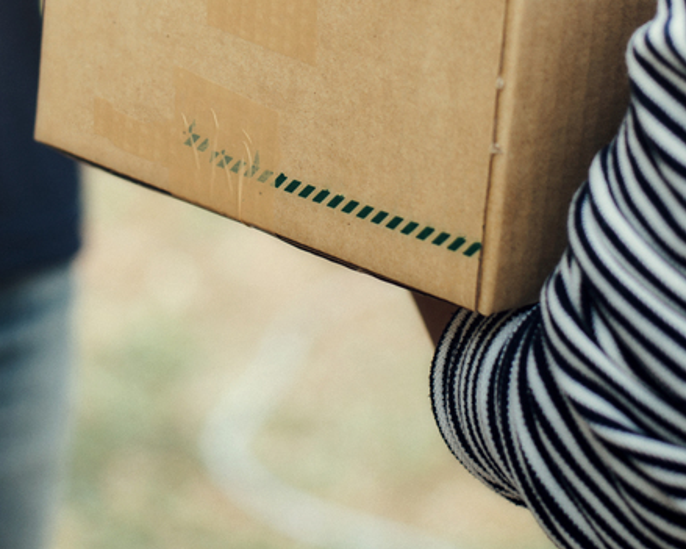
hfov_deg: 14.0
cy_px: -103
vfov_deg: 11.1
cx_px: 228
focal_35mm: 137
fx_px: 2781
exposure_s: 1/250
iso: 100
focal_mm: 50
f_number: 3.2
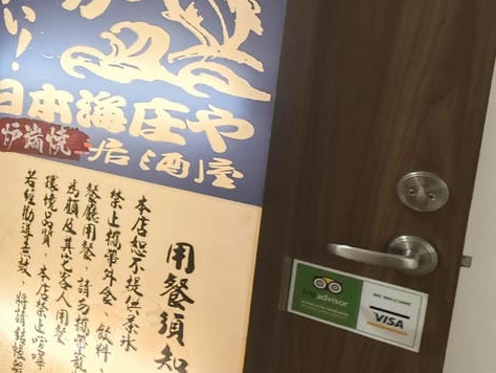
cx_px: -89
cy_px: 88
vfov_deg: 32.9
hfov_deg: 35.3
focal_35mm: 43
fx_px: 616
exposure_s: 1/30
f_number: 1.8
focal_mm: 2.03
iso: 320
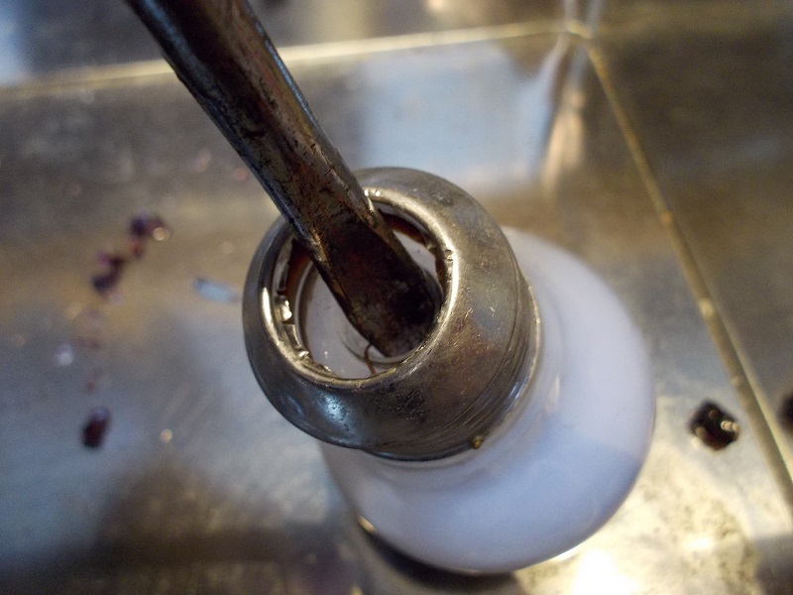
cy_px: 298
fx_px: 664
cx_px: 396
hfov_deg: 61.7
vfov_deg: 48.2
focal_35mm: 29
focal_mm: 4.1
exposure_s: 1/25
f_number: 3.3
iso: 250
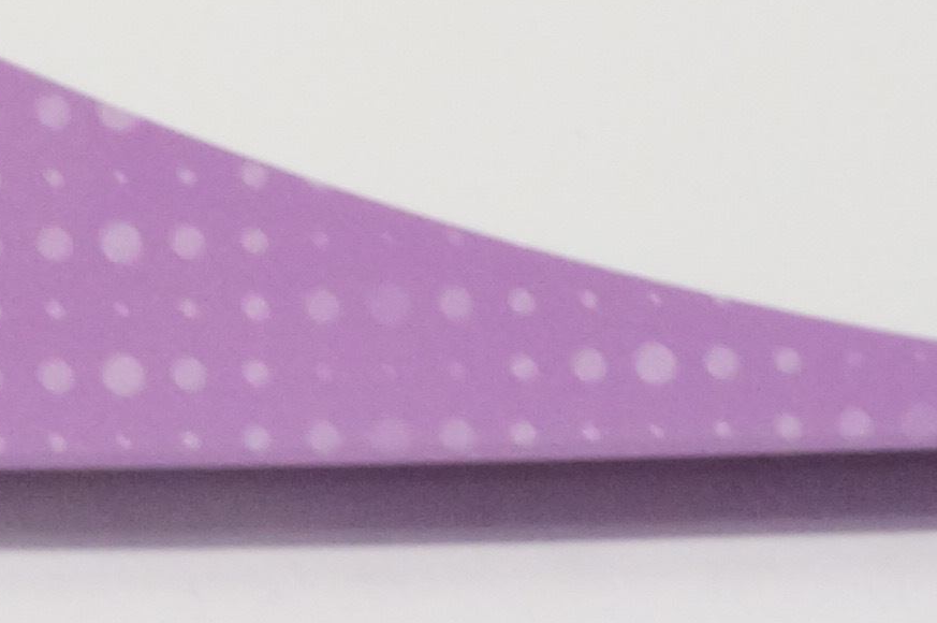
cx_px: -25
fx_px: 3952
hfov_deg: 13.3
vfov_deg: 8.2
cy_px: -923
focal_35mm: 152
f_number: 22
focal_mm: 18
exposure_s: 1/13
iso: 1600
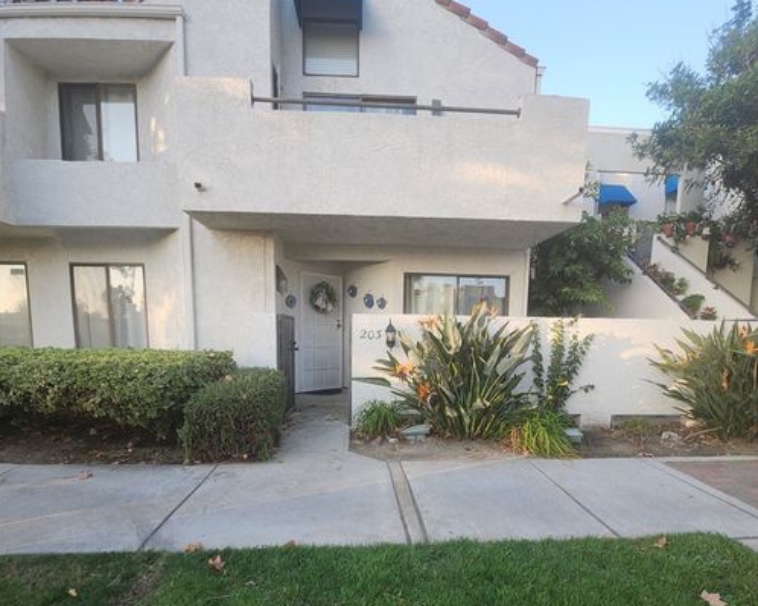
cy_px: 383
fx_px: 381
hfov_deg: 89.7
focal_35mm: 17
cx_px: 379
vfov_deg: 75.4
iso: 40
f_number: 2.2
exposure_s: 1/154
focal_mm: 1.74
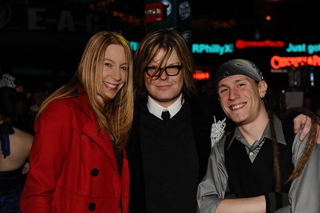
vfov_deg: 23.4
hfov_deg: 34.5
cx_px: 160
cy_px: 106
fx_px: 515
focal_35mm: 58
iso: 1100
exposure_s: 1/250
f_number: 4.8
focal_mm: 58
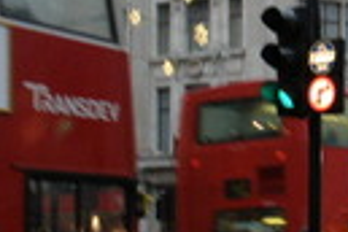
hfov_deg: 15.7
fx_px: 1150
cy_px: 146
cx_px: 531
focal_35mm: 119
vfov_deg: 11.5
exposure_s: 1/40
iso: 80
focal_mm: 6.6
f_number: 3.5
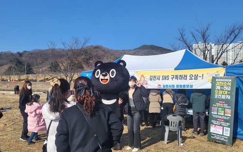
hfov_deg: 66.5
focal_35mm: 28
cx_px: 120
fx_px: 185
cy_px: 79
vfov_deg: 44.6
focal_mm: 4.25
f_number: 1.8
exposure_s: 1/3300
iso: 50
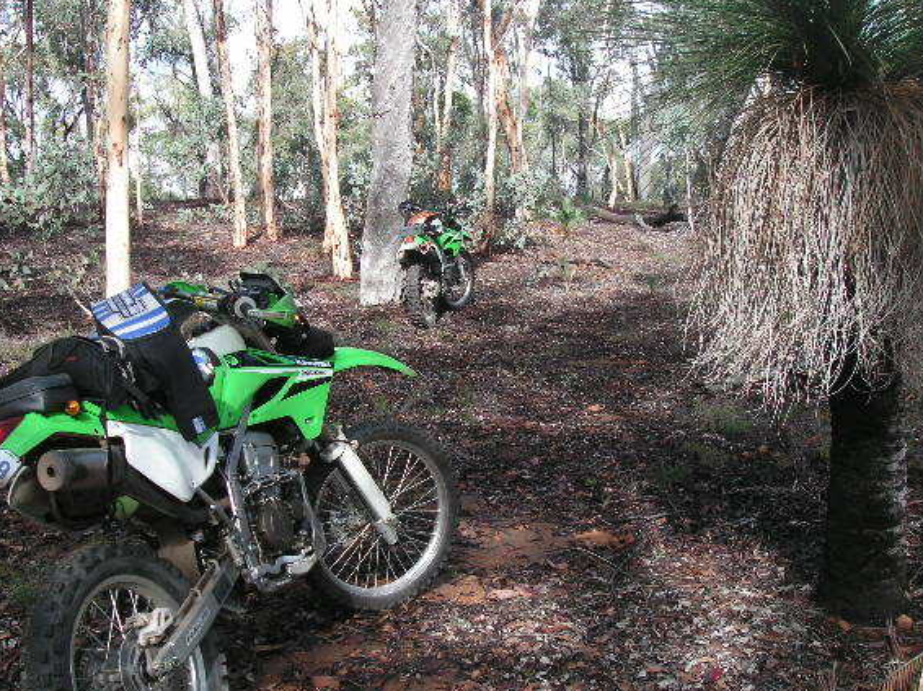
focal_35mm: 43
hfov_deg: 43.9
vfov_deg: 33.6
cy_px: 362
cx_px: 465
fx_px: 1146
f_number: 3.3
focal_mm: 6.3
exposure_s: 1/180
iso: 50
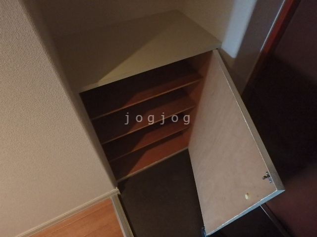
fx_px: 192
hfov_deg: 79.0
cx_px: 158
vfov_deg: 63.4
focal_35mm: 21
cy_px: 118
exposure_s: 1/20
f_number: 3.5
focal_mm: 3.7
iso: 1600
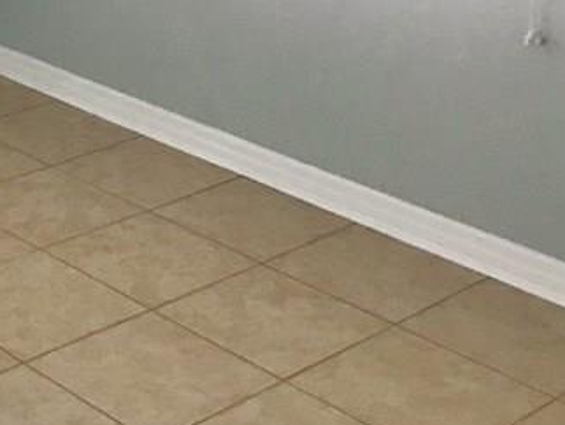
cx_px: -33
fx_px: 1454
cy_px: -169
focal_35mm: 89
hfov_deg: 21.1
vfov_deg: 15.6
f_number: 1.8
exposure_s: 1/15
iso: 40
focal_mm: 3.99
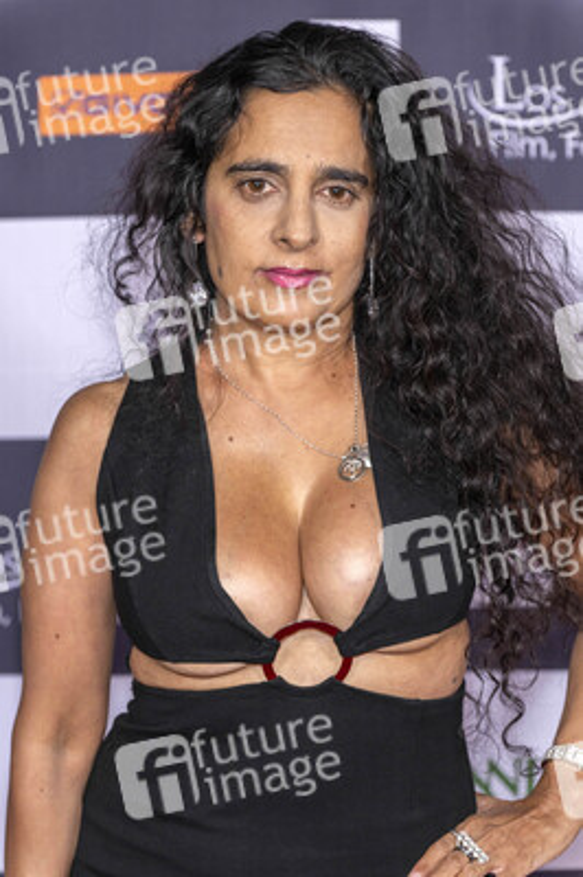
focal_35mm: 98
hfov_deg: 13.9
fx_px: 2385
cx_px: 292
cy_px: 438
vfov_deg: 20.8
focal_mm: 98
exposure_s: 1/200
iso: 800
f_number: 5.6
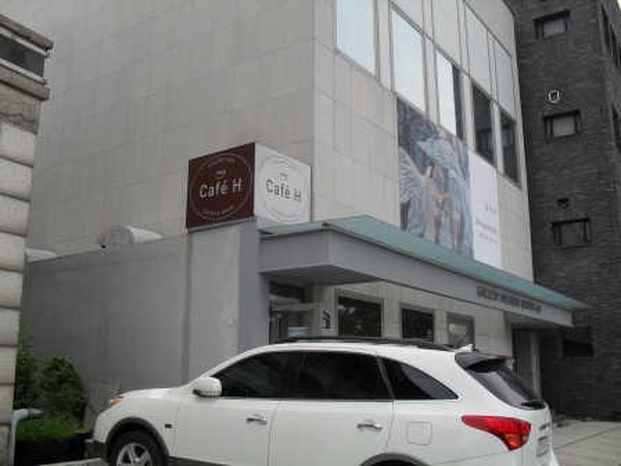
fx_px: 628
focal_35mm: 35
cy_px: 233
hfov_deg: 52.6
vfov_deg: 40.7
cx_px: 310
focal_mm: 6.3
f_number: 3.2
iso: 100
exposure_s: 1/500
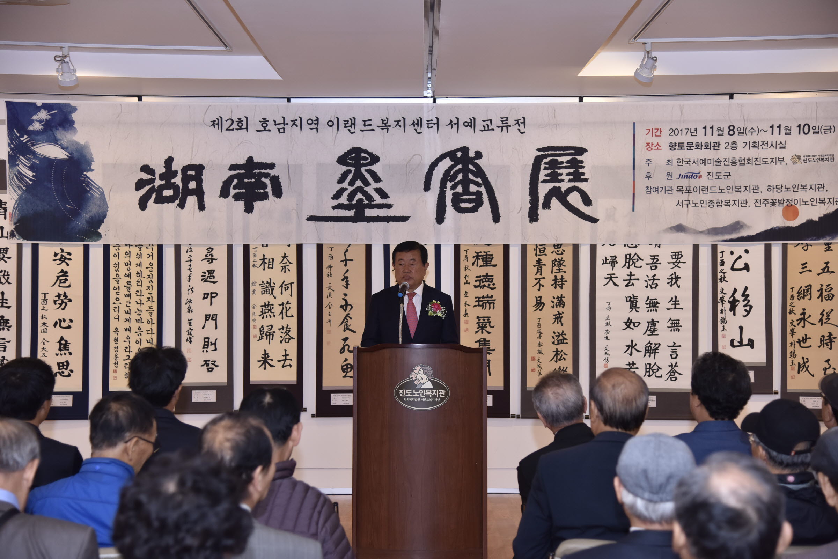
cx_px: 419
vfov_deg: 23.4
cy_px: 280
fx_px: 1350
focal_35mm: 58
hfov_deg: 34.5
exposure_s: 1/125
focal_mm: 58
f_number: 4
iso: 800
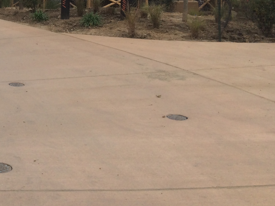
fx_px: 516
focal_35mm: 65
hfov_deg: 27.5
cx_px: -19
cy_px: -17
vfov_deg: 21.5
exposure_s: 1/672
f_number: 2.2
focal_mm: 4.15
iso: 32
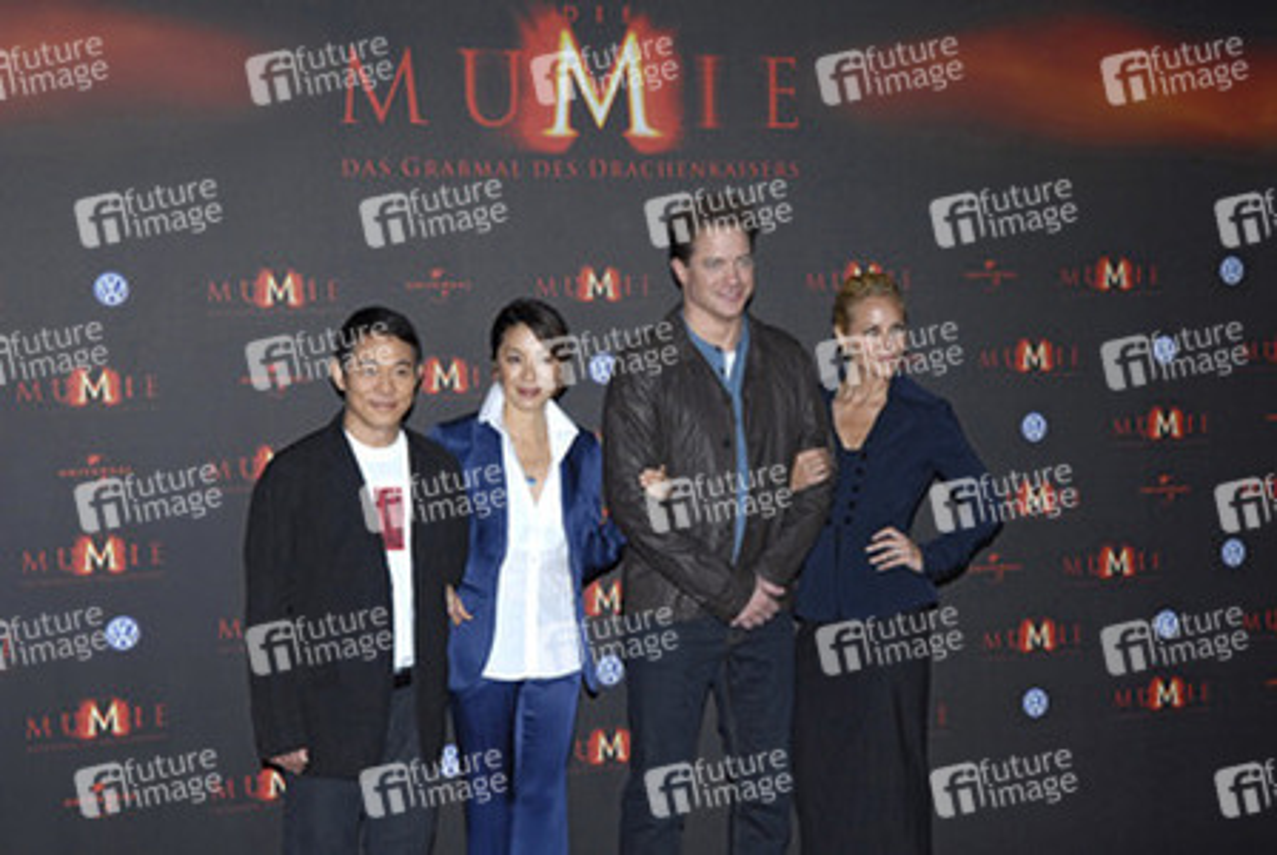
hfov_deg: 29.8
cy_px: 428
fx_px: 2397
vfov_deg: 20.2
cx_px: 638
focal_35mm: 68
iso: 400
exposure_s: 1/160
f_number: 7.1
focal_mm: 45
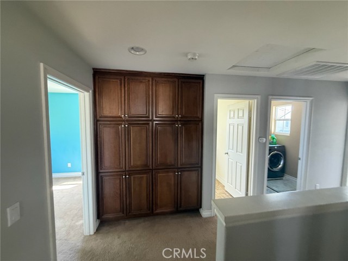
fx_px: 141
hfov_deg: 102.1
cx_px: 174
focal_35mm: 14
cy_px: 130
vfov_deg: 85.7
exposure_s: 1/60
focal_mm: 2.22
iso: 400
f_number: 2.2
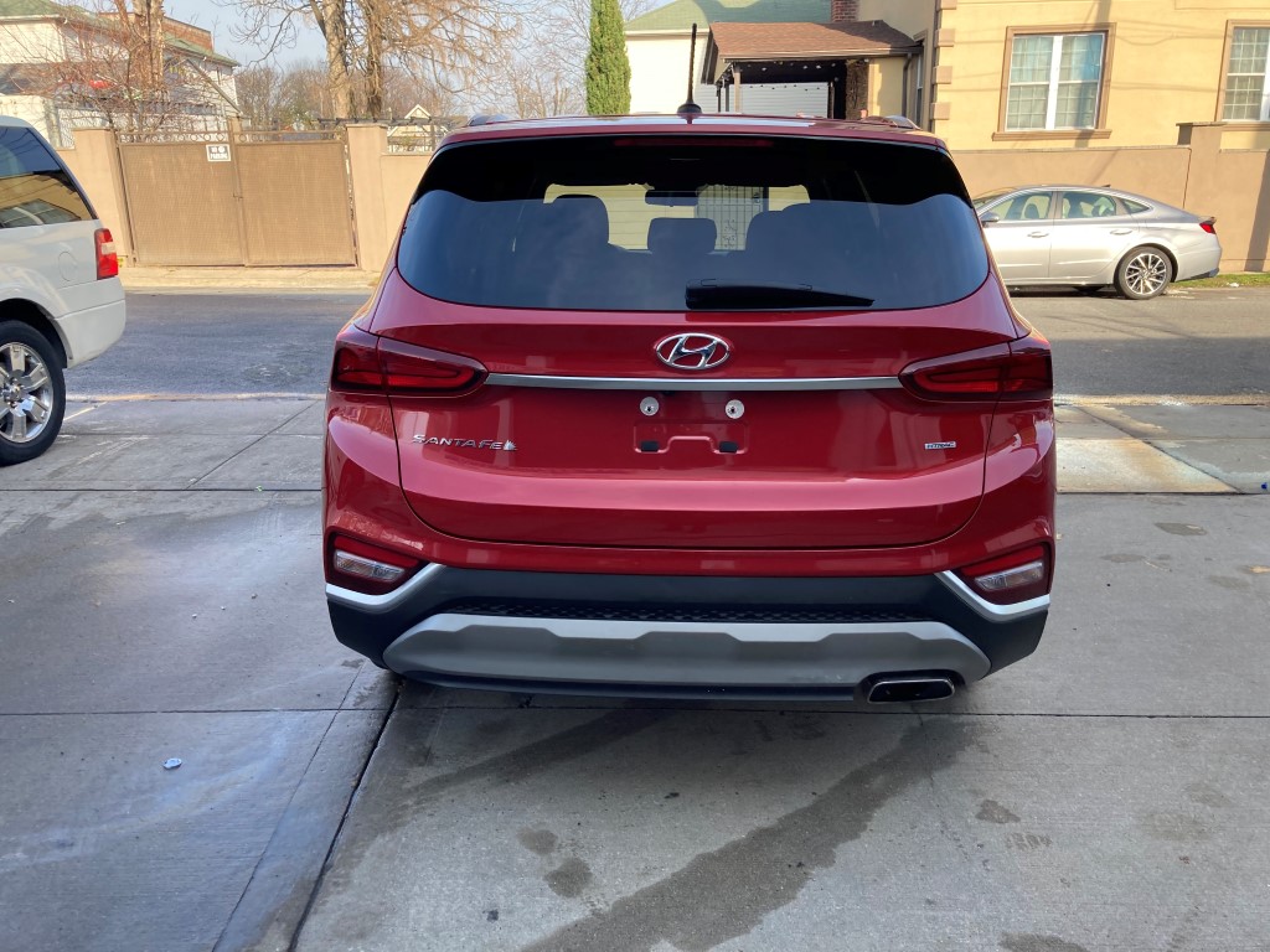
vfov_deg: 49.7
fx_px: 1027
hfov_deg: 63.4
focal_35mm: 28
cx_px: 635
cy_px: 476
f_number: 1.8
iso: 20
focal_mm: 3.99
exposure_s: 1/338
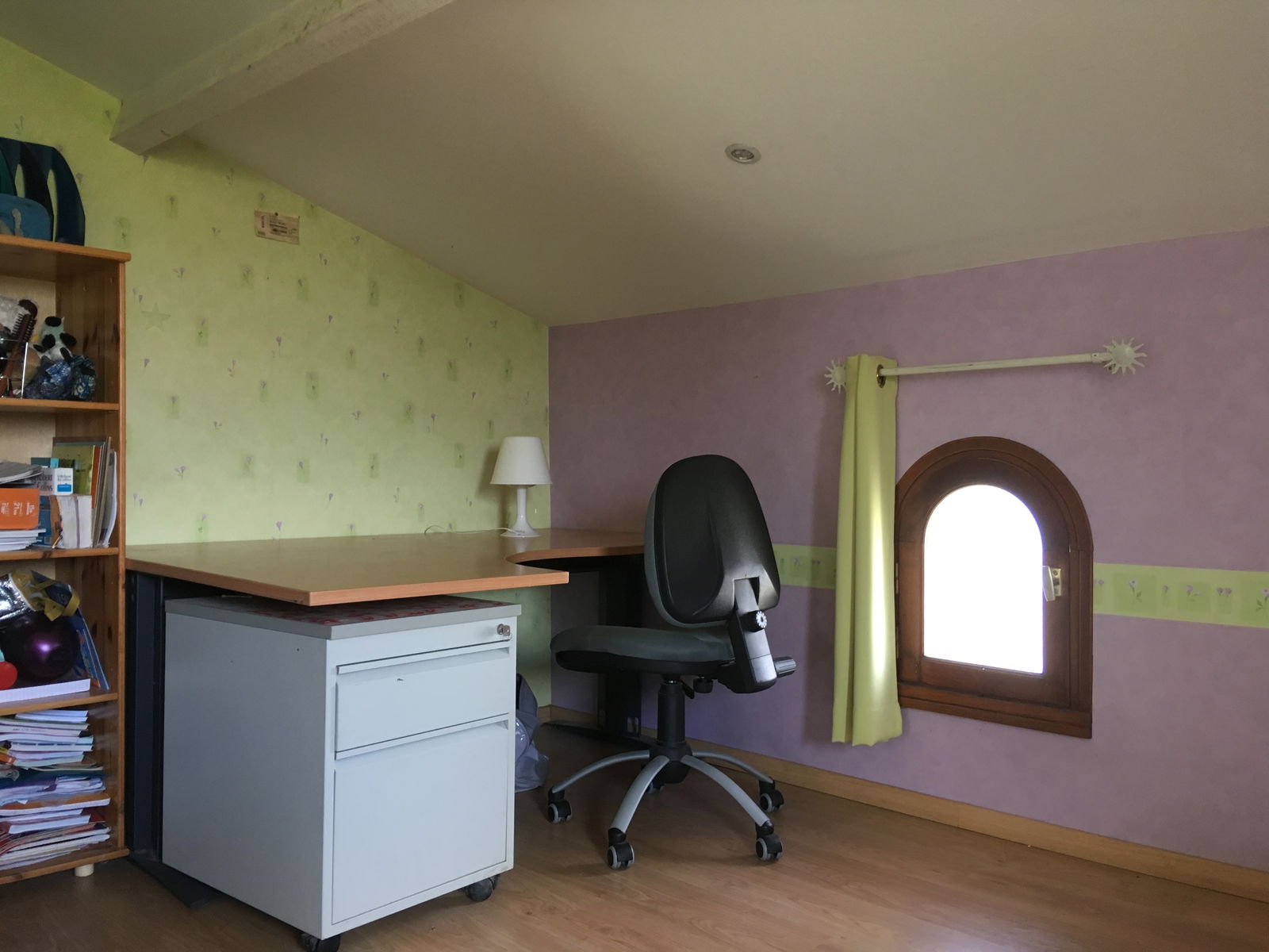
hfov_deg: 61.7
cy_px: 476
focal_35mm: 29
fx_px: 1063
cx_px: 634
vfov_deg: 48.2
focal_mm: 4.15
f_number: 2.2
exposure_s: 1/33
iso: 125
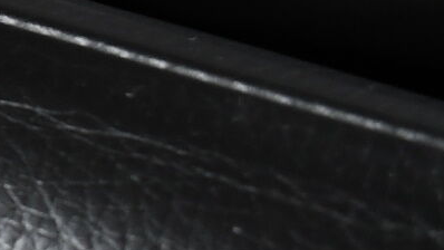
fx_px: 2590
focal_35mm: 220
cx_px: -1065
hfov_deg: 7.9
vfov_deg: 5.4
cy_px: -217
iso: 640
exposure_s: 1/100
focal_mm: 20
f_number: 5
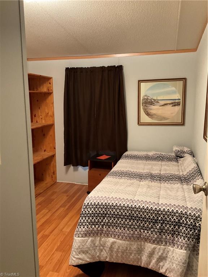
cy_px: 138
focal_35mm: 29
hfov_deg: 48.2
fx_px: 232
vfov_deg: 61.7
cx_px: 104
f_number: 1.8
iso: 320
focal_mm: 3
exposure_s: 1/30
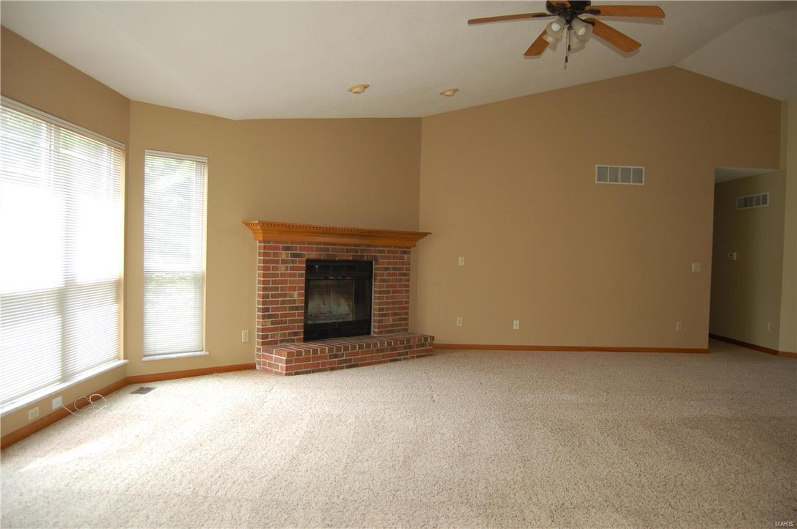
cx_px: 398
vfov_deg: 47.8
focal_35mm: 27
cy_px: 264
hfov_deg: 67.4
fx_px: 597
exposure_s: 1/160
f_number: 3.5
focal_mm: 18
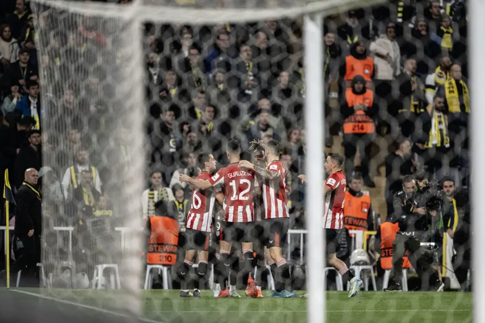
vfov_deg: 3.4
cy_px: 162
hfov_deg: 5.2
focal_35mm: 400
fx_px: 5387
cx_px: 242
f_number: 2.8
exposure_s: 1/1250
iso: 1250
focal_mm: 400
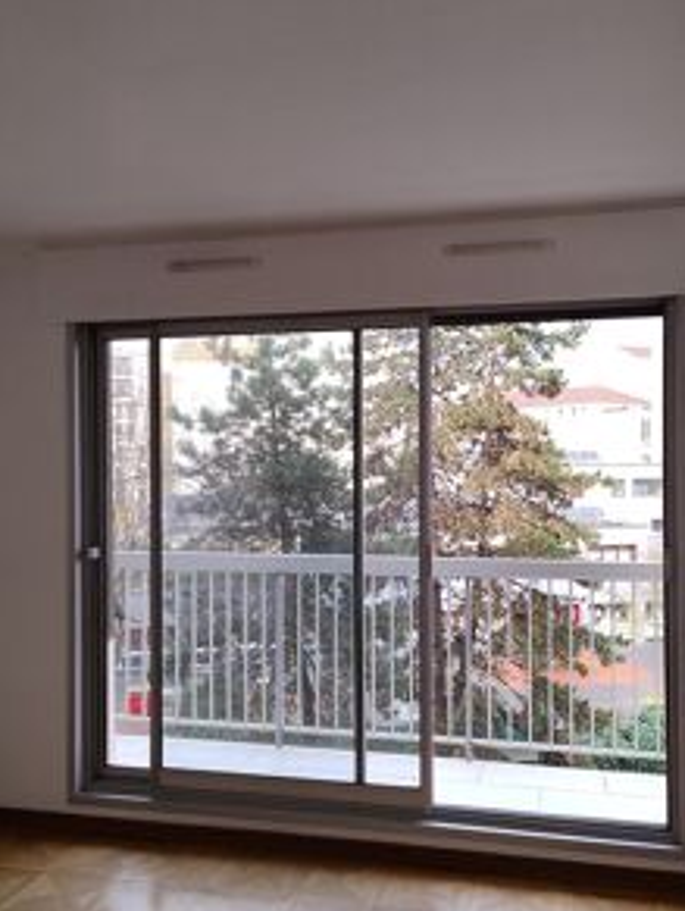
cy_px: 456
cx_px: 347
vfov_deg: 52.6
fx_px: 921
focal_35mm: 35
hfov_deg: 40.8
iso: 100
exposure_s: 1/119
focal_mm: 5.56
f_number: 1.8
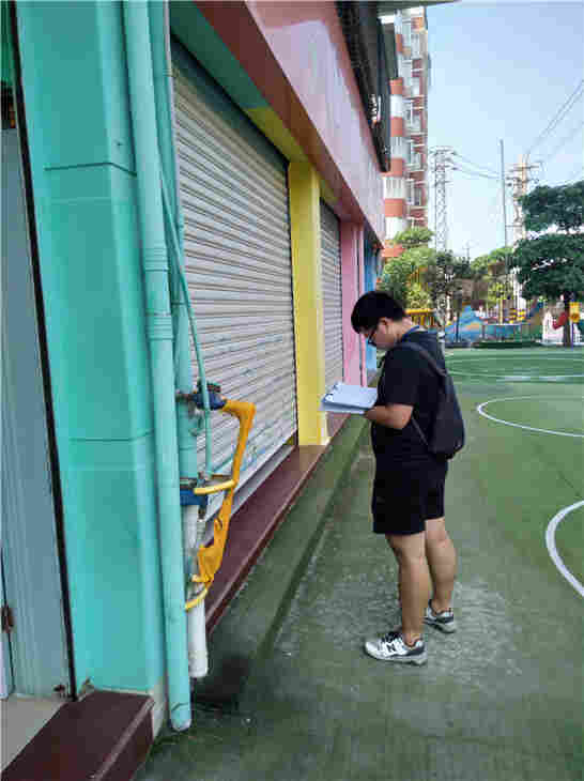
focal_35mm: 23
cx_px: 292
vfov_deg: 74.0
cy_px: 390
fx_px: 518
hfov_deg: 58.8
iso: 100
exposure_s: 1/100
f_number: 2
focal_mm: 4.04
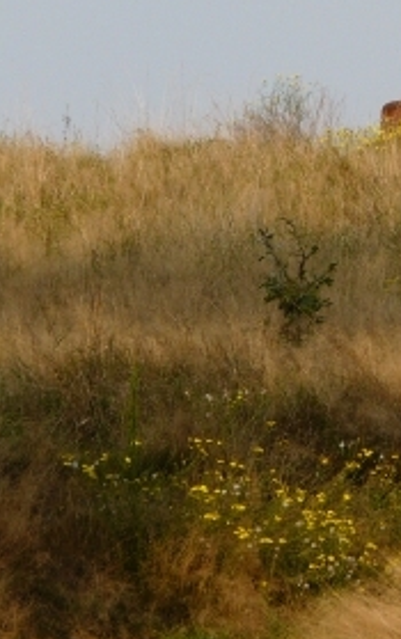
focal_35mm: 535
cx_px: 577
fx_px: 9331
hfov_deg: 2.5
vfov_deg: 3.9
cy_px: 236
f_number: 5.6
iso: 100
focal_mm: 38.6
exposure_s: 1/320
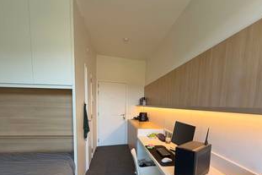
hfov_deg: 84.0
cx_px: 131
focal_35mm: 20
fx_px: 145
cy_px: 124
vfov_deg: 59.6
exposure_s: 1/121
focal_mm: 2.22
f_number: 2.2
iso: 160
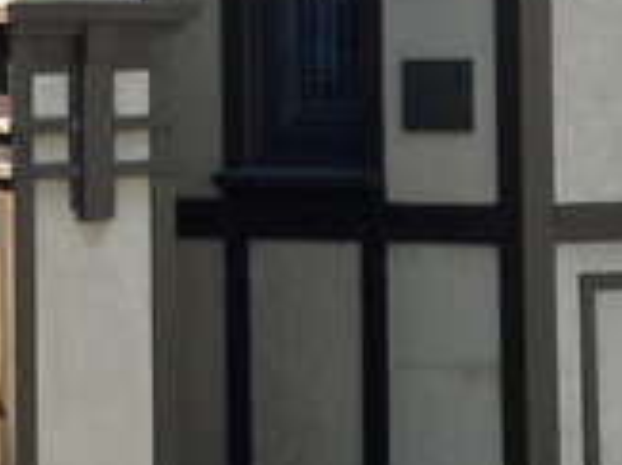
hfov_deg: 5.6
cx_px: 515
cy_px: -286
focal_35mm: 354
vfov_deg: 4.2
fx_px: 6356
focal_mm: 12.7
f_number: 5
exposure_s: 1/87.1
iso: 64
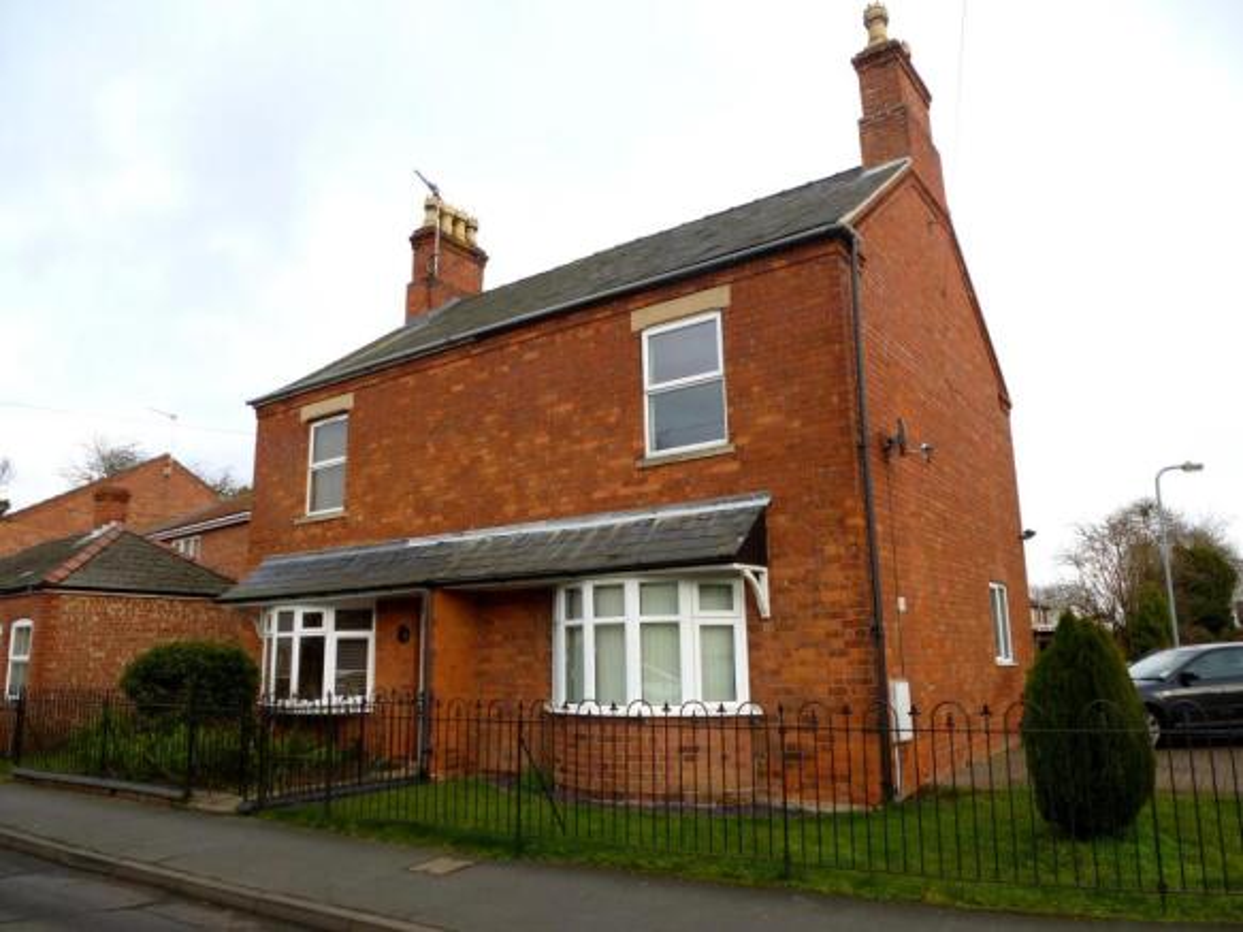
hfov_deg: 71.6
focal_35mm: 24
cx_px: 622
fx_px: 862
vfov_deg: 56.8
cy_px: 466
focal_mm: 4.3
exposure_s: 1/200
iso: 100
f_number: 4
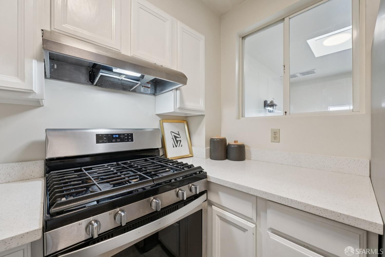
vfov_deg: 81.2
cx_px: 192
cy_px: 128
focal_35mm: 14
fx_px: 150
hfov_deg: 104.3
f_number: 8
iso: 640
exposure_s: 1/30
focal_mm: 14
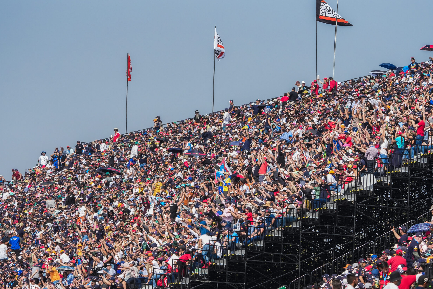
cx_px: 224
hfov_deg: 9.0
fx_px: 2766
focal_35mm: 230
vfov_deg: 6.0
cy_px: 161
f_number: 9
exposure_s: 1/6400
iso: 2500
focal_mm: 200
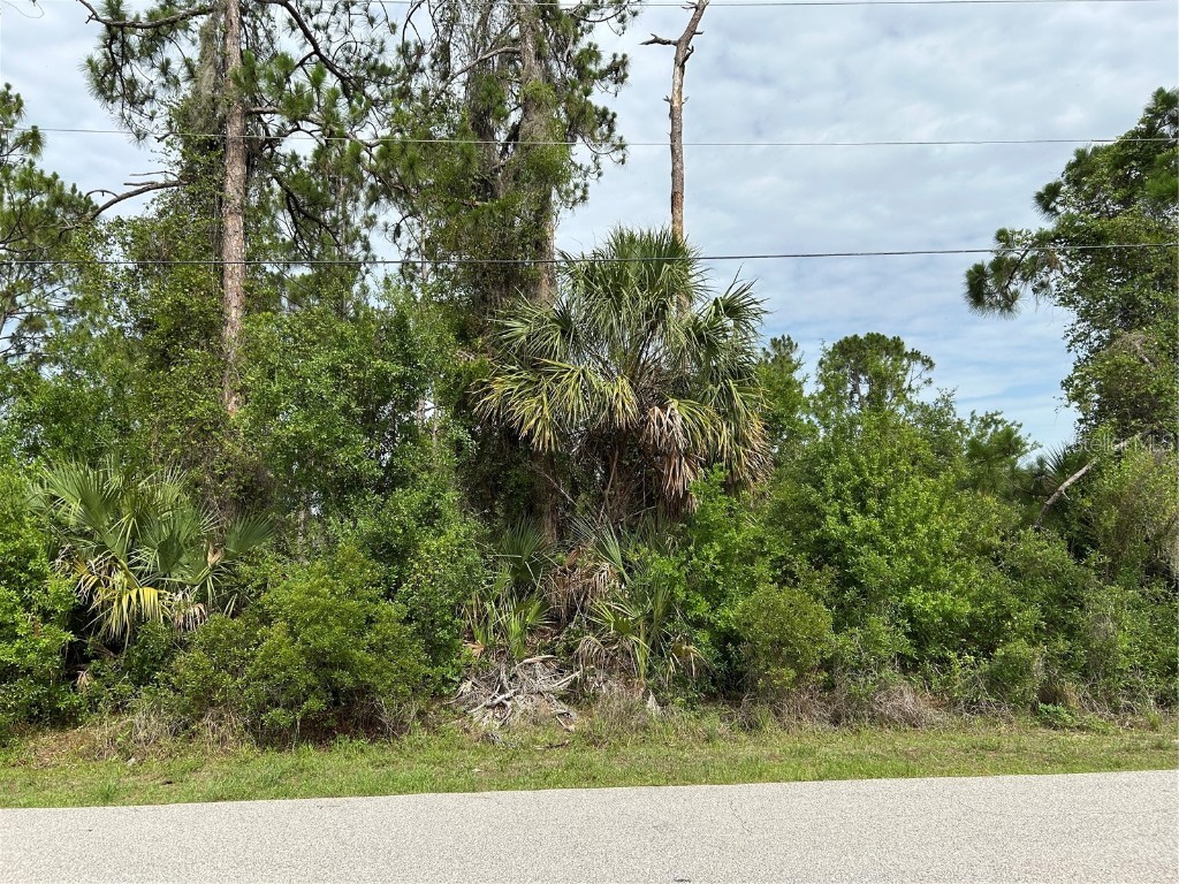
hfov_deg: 67.3
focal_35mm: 26
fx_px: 886
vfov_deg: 53.1
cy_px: 442
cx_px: 590
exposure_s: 1/3571
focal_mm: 5.7
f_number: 1.5
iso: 50
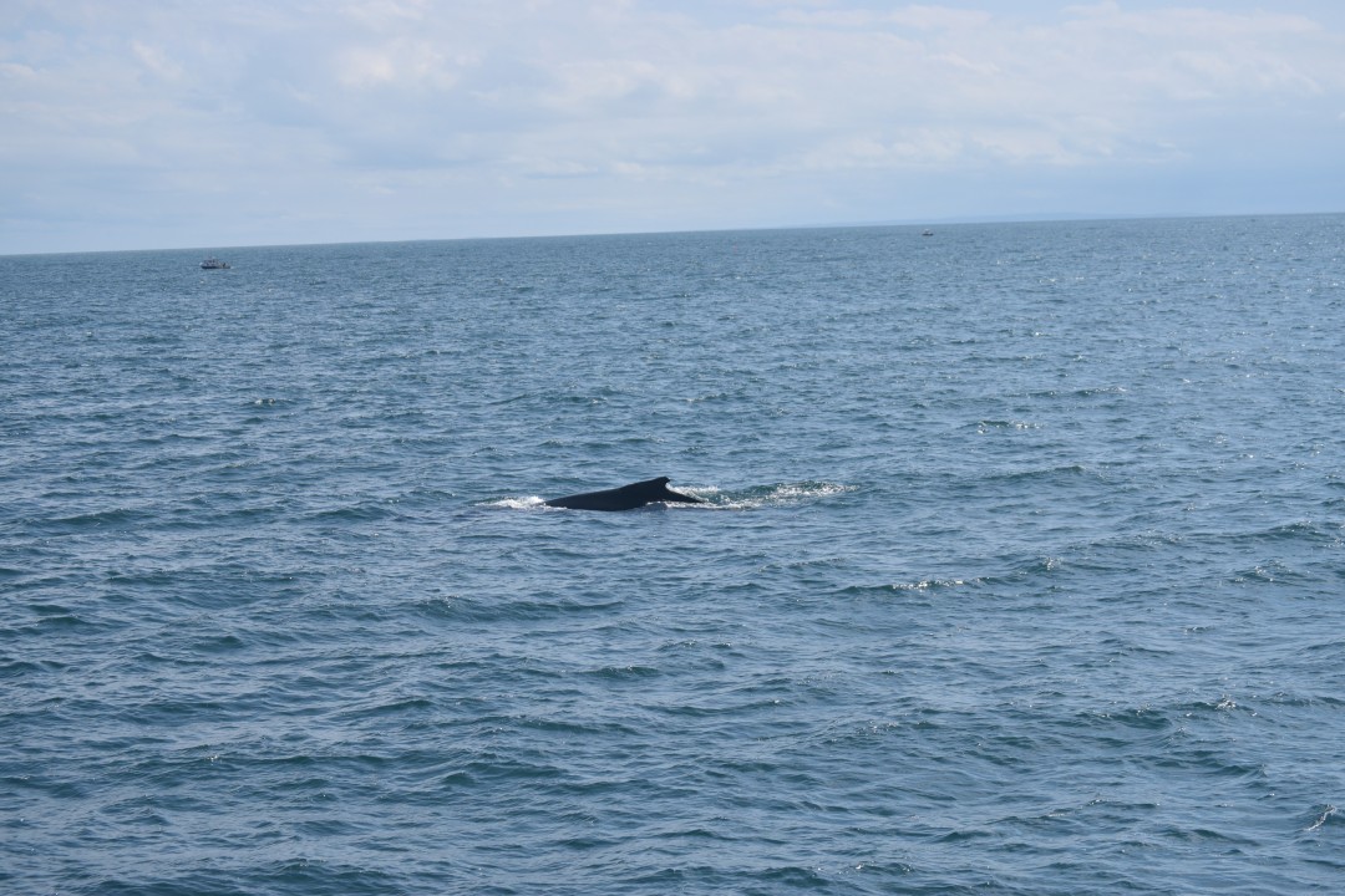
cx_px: 672
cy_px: 448
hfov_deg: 24.6
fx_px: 3082
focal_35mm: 82
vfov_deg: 16.6
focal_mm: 55
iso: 200
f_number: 5.6
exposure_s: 1/1600
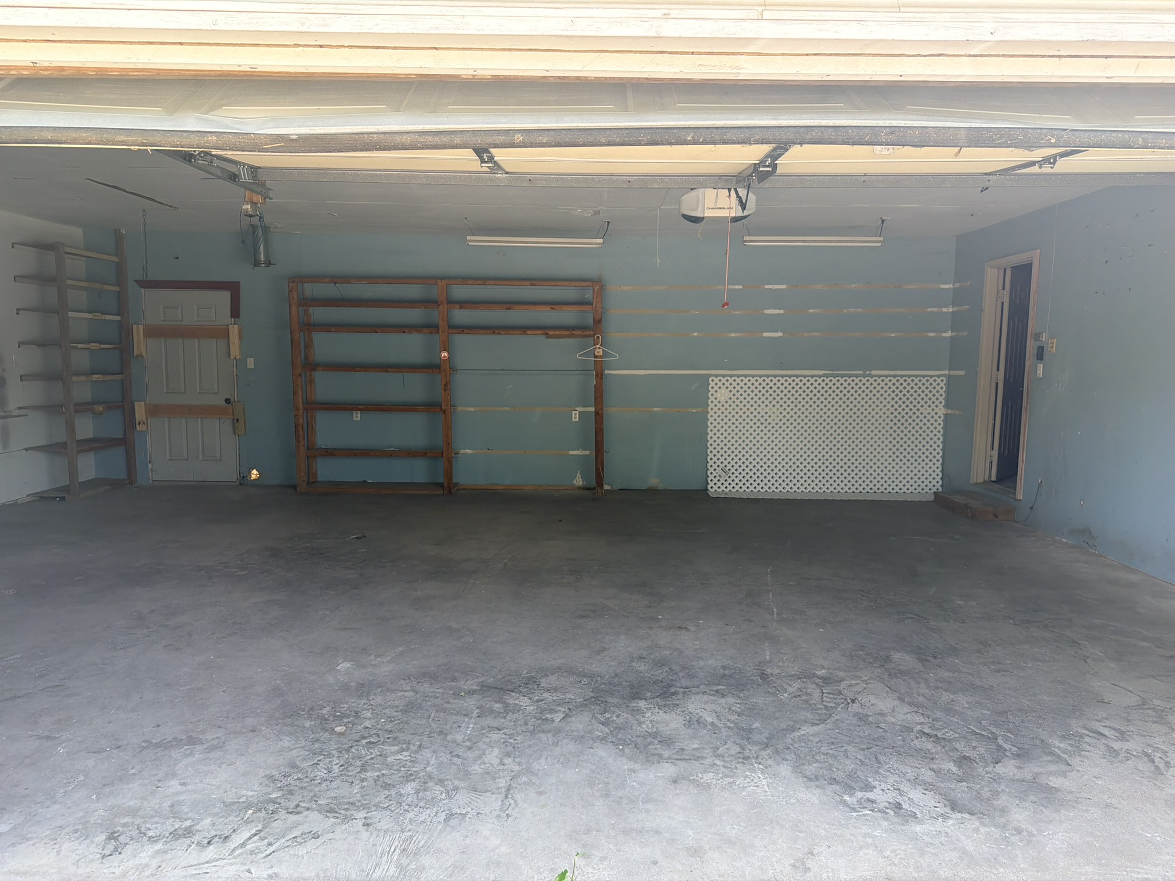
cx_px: 588
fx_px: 815
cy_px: 440
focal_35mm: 24
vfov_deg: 56.8
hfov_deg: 71.6
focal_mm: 6.76
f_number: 1.78
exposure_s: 1/287
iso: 80
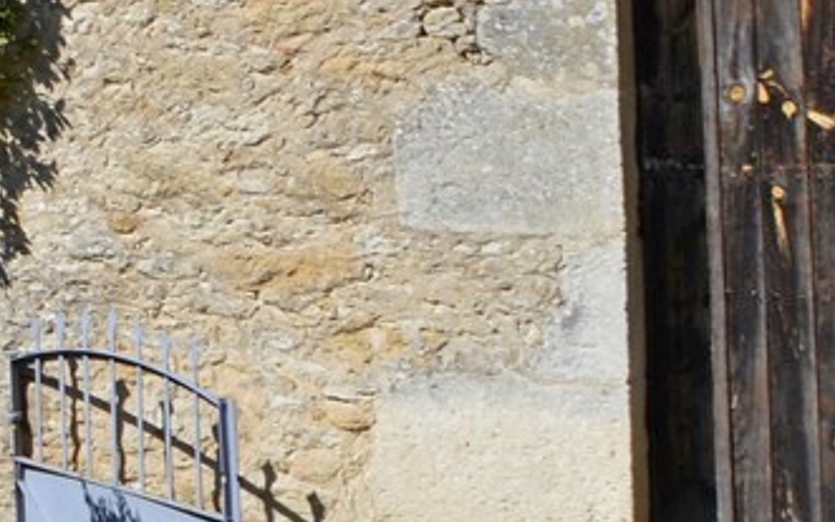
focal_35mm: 83
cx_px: -780
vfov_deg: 15.3
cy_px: -59
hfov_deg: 18.1
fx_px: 1889
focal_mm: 10
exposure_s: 1/200
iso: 100
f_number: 8
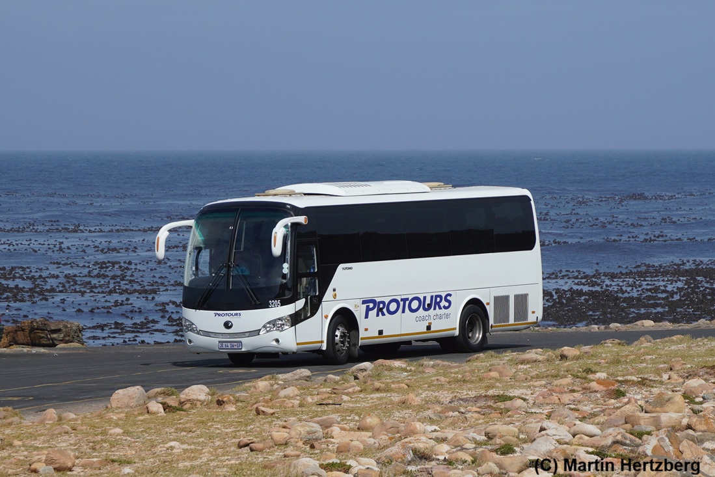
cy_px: 238
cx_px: 358
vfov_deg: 12.2
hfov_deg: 18.2
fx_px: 2235
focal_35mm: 112
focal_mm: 75
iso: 160
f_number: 5.6
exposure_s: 1/2000
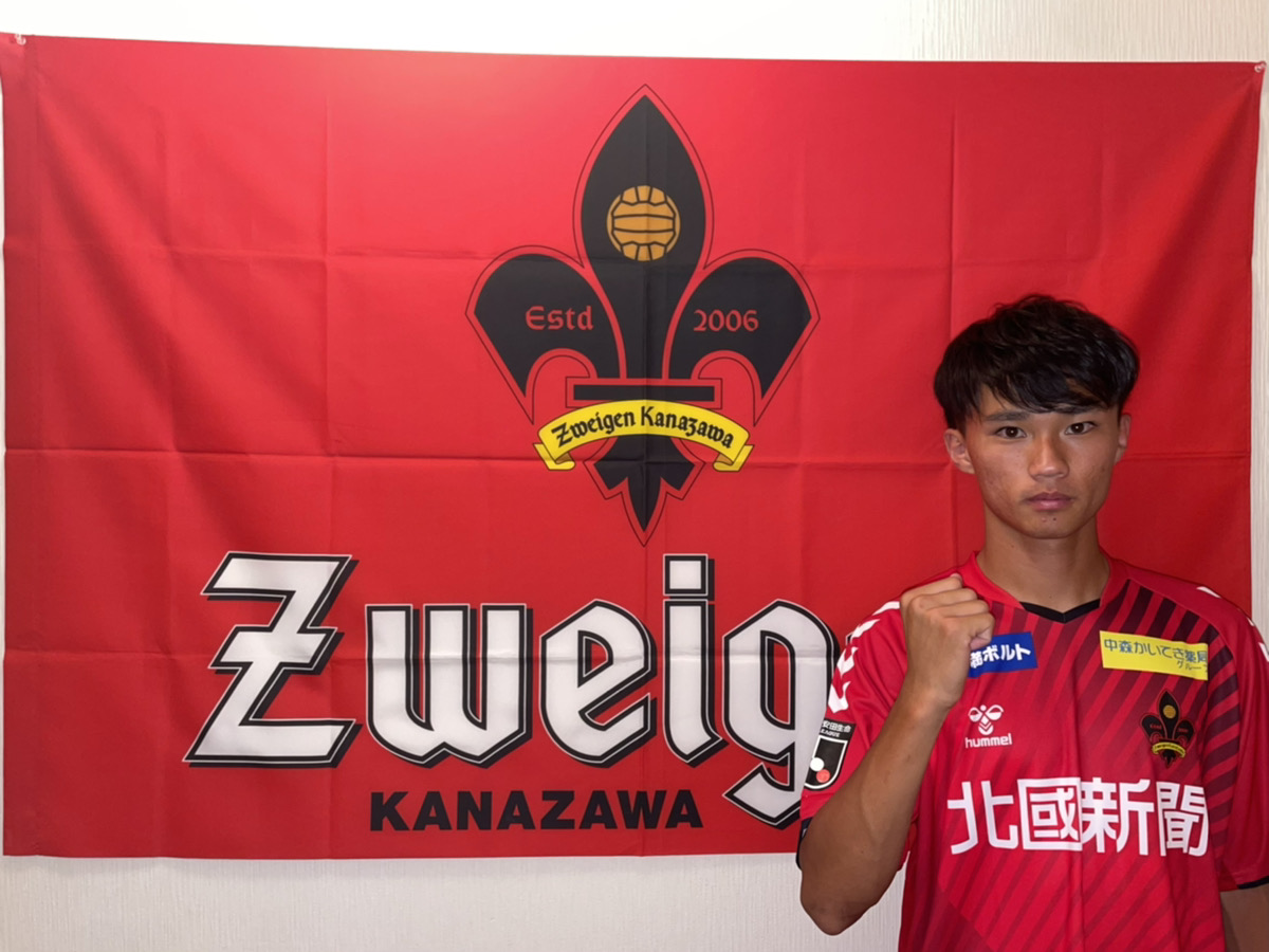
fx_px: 953
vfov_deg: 53.1
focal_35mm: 26
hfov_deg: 67.3
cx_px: 634
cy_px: 476
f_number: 1.6
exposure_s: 1/13
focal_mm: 4.2
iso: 64
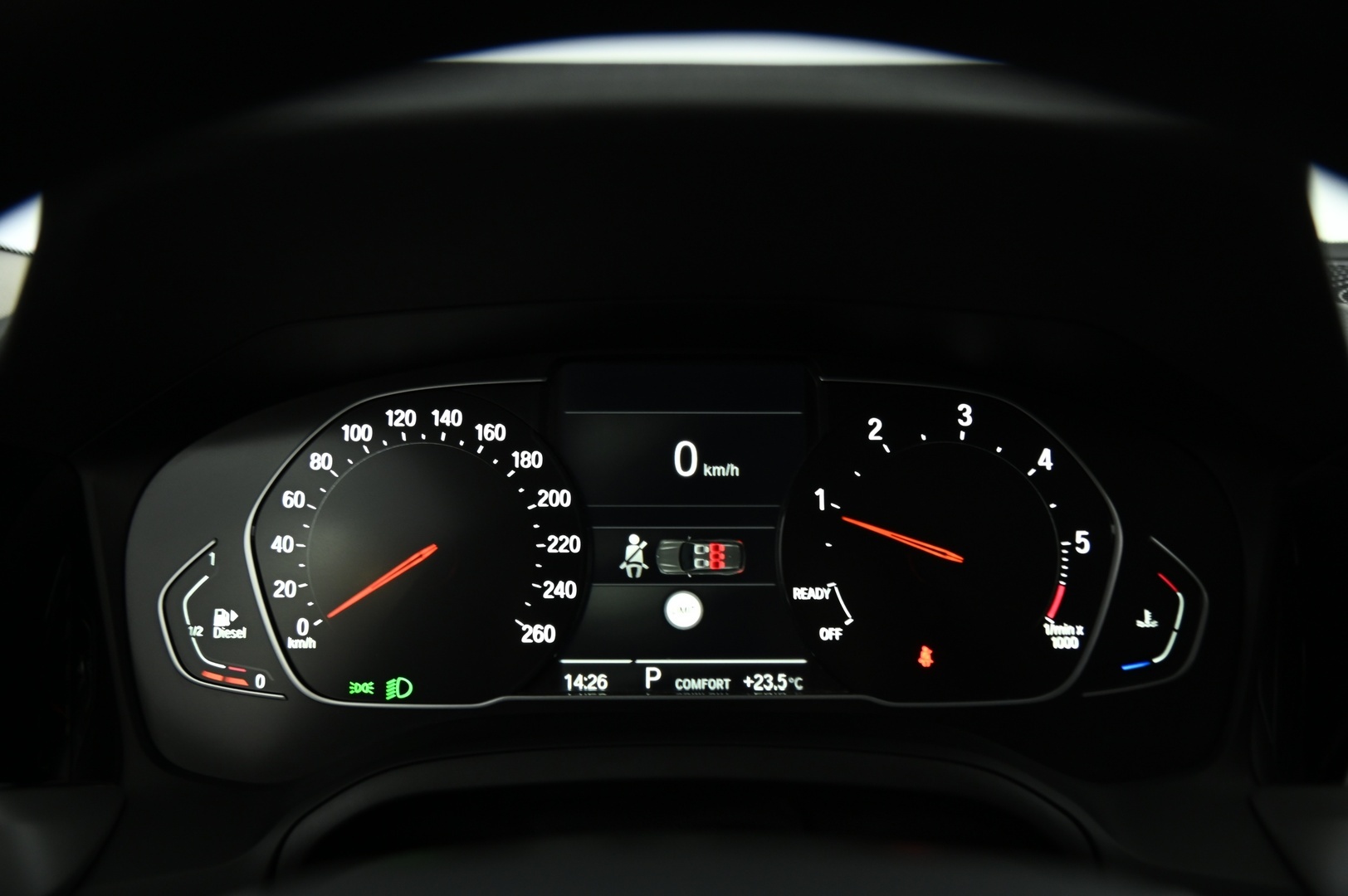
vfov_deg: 41.1
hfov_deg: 58.8
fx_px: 1197
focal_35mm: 32
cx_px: 674
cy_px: 448
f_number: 4
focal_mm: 32
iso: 1250
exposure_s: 1/15
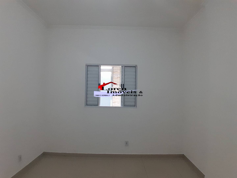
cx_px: 118
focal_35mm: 17
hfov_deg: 91.0
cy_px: 89
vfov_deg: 74.7
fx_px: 116
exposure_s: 1/40
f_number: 2.2
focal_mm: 1.46
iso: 125
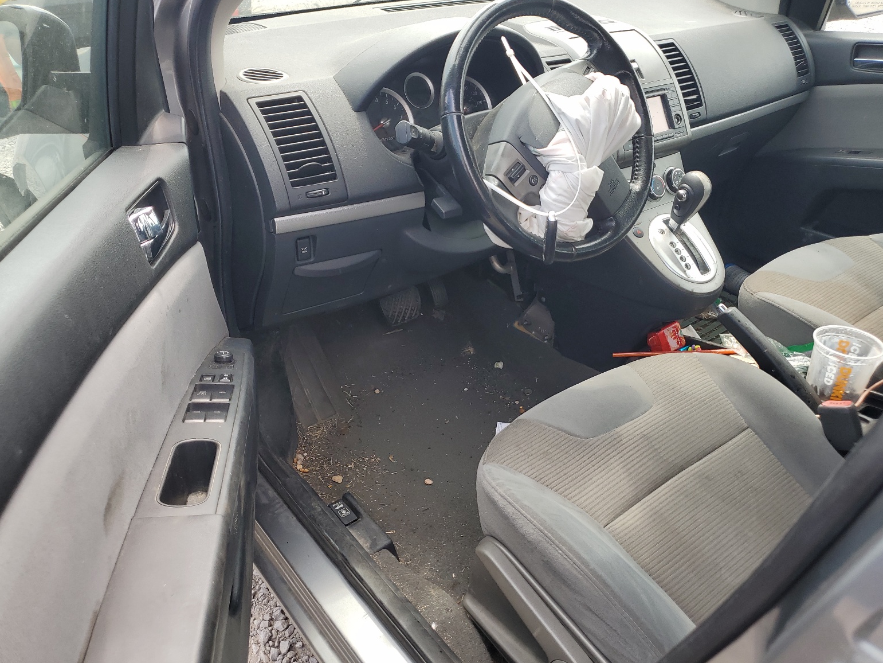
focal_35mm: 27
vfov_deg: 51.4
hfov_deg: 65.3
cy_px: 338
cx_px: 454
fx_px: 689
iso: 50
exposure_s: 1/476
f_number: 1.5
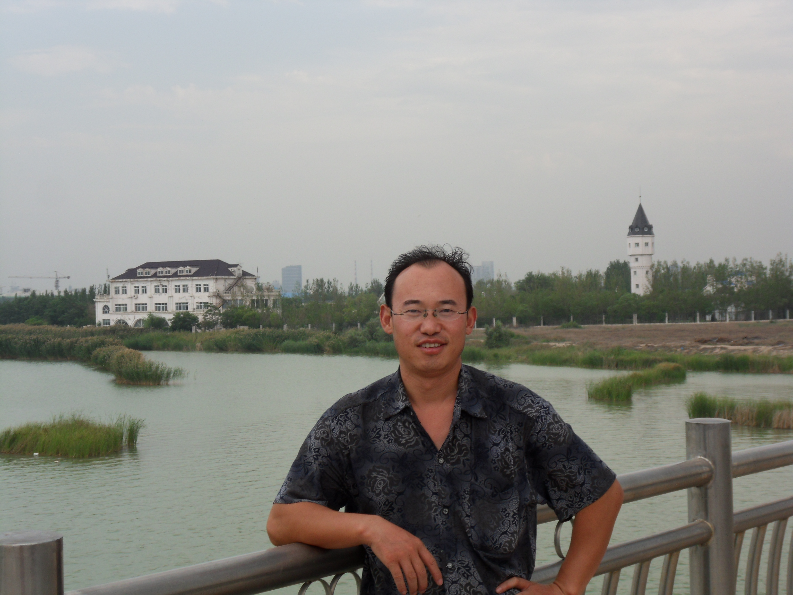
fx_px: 1604
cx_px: 396
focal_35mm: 70
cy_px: 298
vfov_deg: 21.0
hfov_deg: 27.8
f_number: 5.1
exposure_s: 1/180
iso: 80
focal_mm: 12.3
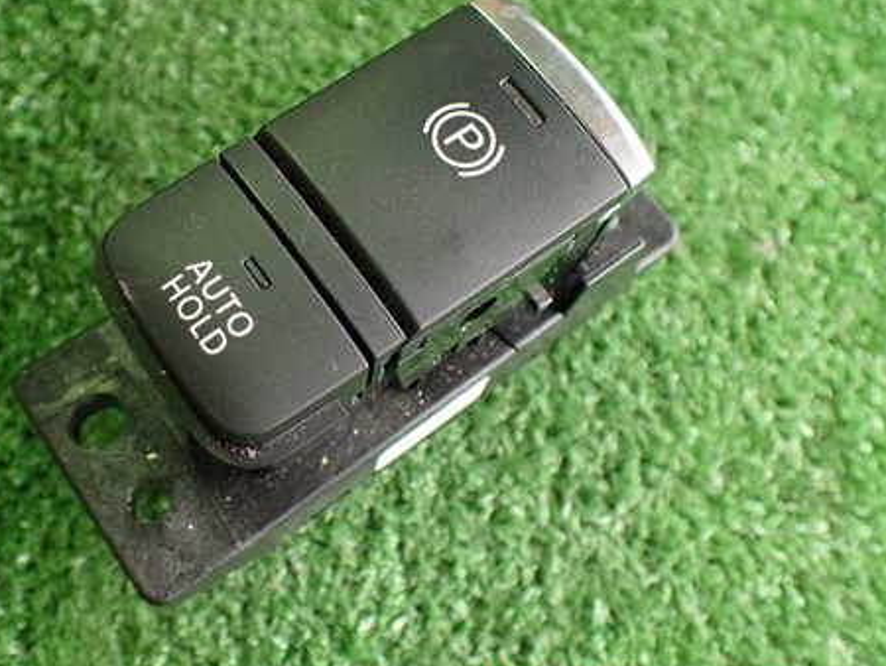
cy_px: 278
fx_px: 1024
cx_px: 347
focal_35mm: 40
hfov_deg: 46.5
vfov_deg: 35.9
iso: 800
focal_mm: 5.4
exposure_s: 1/100
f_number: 2.3
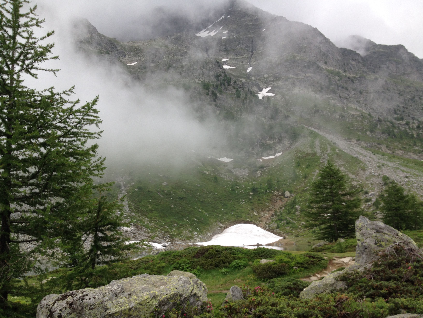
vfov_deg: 40.7
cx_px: 212
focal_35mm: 35
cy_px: 159
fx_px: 428
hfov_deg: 52.6
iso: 50
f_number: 2.4
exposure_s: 1/435
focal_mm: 4.28
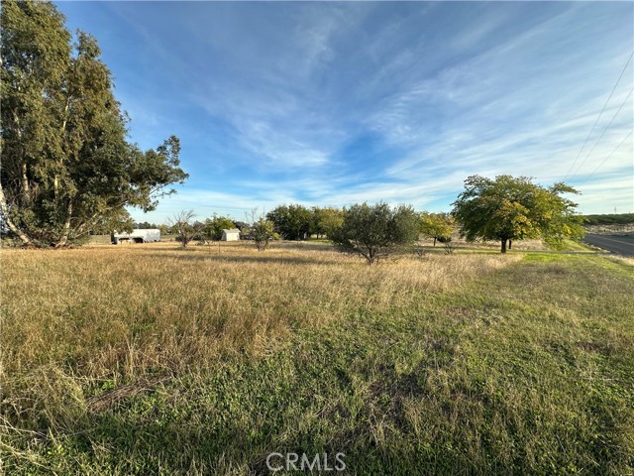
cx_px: 317
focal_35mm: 14
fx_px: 256
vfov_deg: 85.7
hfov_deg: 102.1
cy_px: 238
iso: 50
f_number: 2.2
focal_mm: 2.22
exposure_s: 1/988
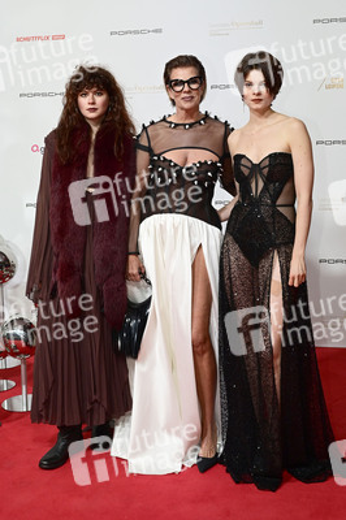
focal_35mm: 40
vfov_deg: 48.5
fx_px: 578
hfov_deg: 33.3
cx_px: 173
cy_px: 260
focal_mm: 40
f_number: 5.6
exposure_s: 1/160
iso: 1600
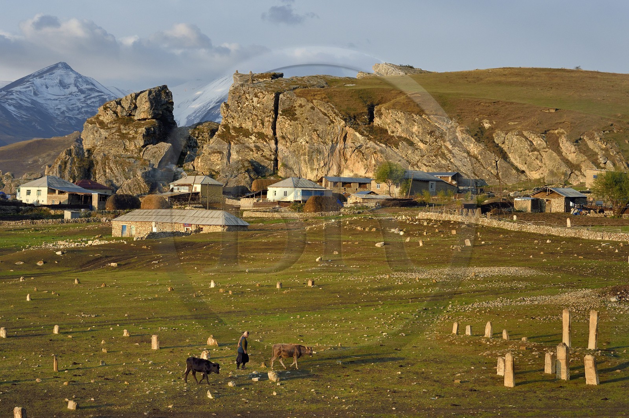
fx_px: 1309
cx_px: 314
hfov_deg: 27.0
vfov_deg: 18.2
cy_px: 209
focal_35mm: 75
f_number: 16
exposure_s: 1/320
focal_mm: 75
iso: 800
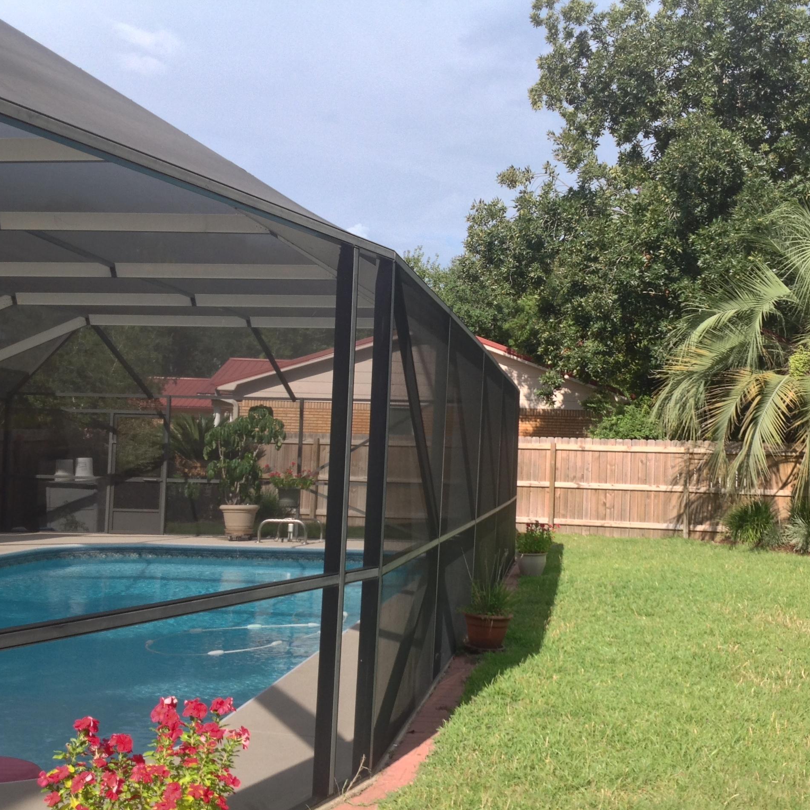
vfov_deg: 40.0
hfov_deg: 39.8
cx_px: 493
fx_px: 1112
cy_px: 410
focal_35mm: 42
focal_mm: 4.28
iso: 50
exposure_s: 1/657
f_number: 2.4
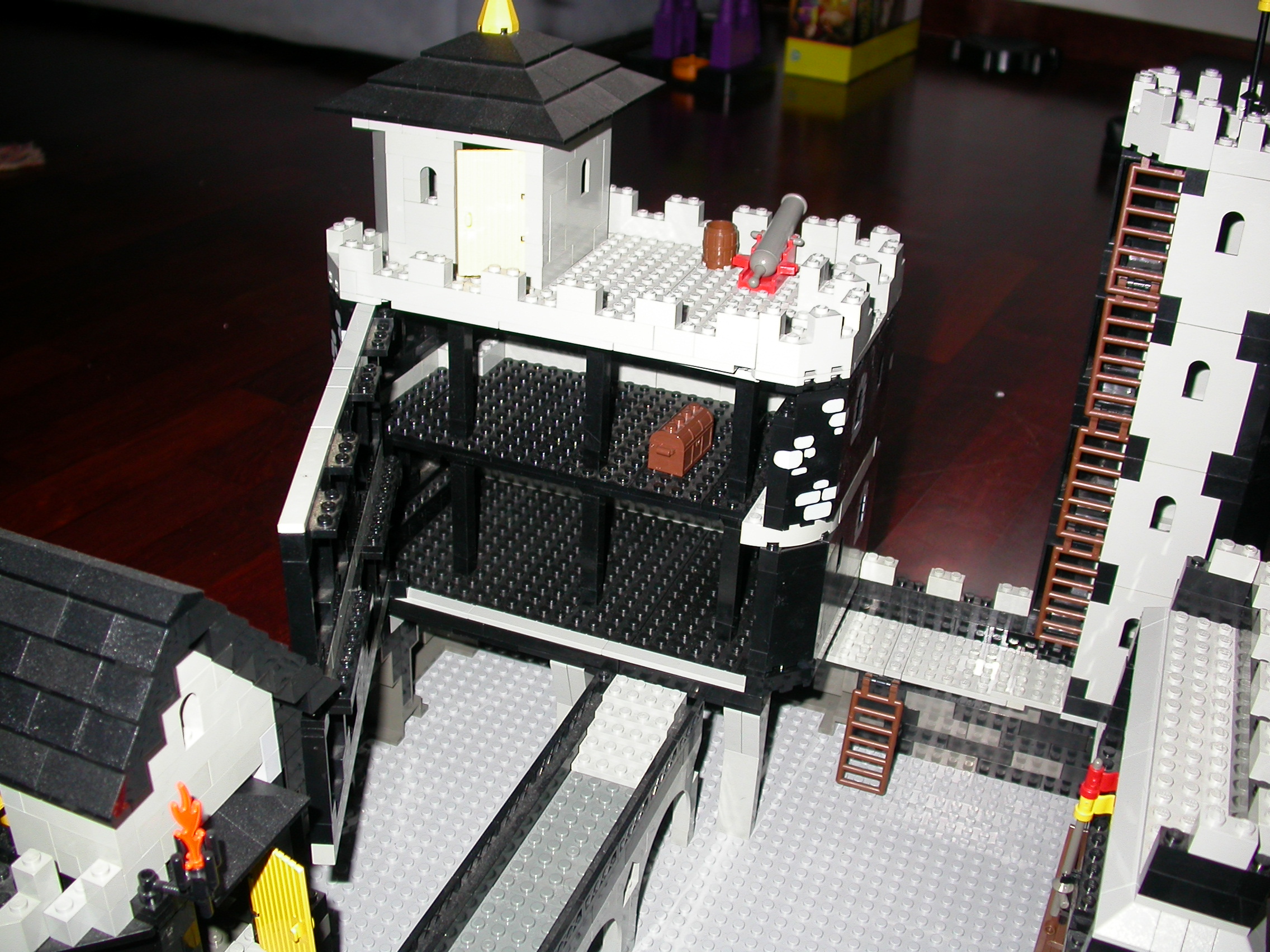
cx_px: 635
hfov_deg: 49.0
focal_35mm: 38
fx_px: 1394
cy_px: 476
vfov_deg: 37.7
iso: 100
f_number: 2.6
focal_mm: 7.85
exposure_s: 1/60
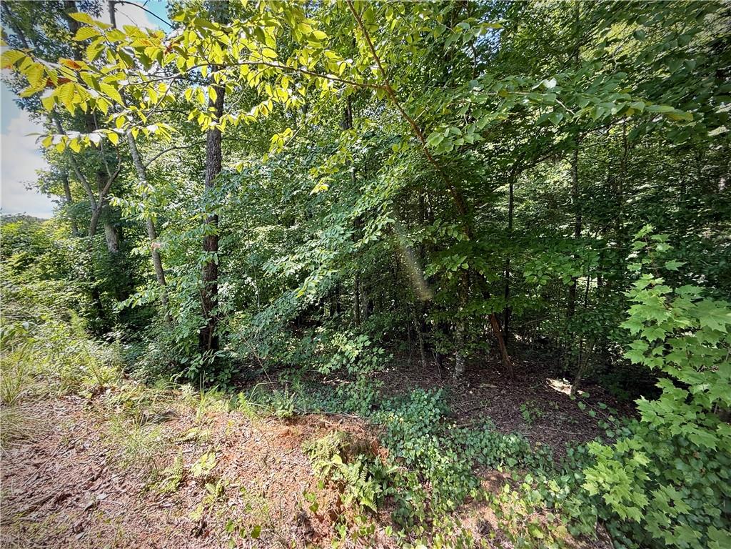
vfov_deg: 85.7
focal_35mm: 14
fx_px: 296
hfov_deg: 102.1
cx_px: 366
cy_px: 274
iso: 64
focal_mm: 2.22
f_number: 2.2
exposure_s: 1/99
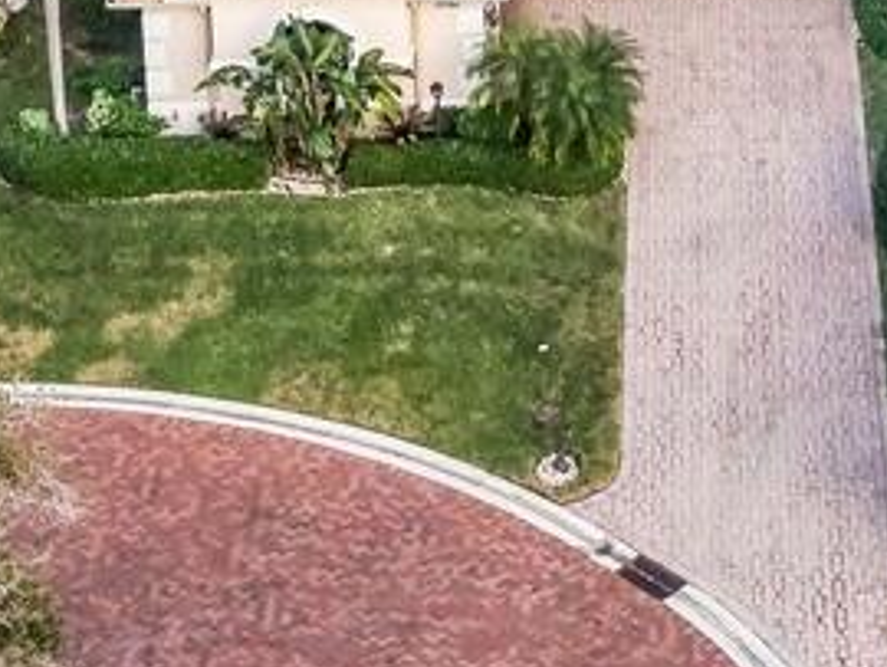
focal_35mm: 128
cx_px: 716
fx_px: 3283
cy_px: -588
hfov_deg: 15.3
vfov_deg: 10.8
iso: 260
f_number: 1.8
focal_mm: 8.67
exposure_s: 1/3000
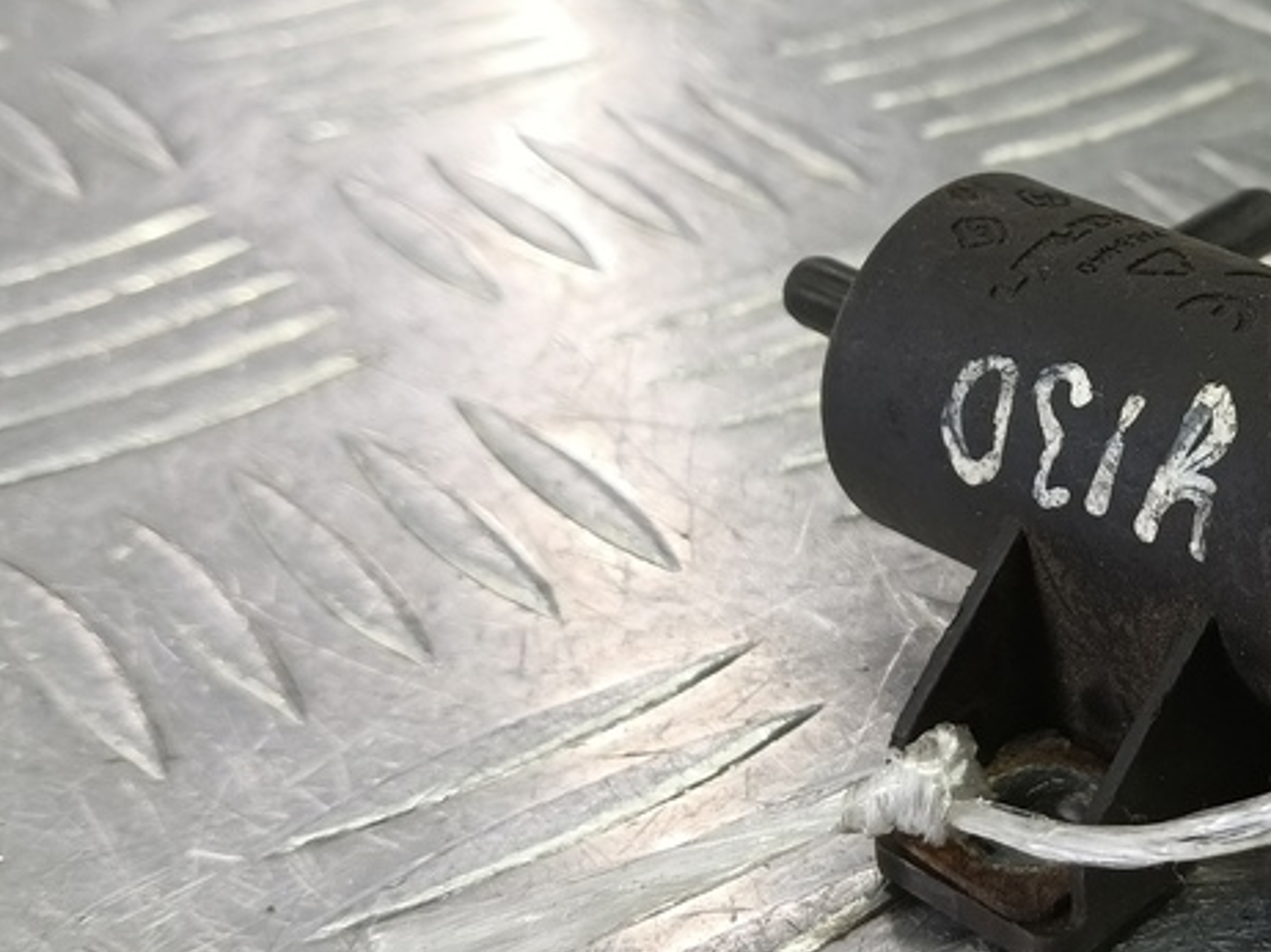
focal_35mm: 51
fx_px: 1872
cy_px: 501
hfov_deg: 33.3
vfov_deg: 28.5
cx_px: 1362
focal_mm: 4.11
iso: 139
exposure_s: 1/50
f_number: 1.6
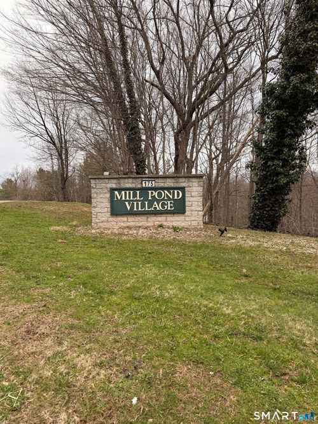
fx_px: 294
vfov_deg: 71.6
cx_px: 159
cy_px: 212
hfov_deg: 56.8
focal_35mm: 24
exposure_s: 1/401
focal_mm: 6.76
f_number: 1.78
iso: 80
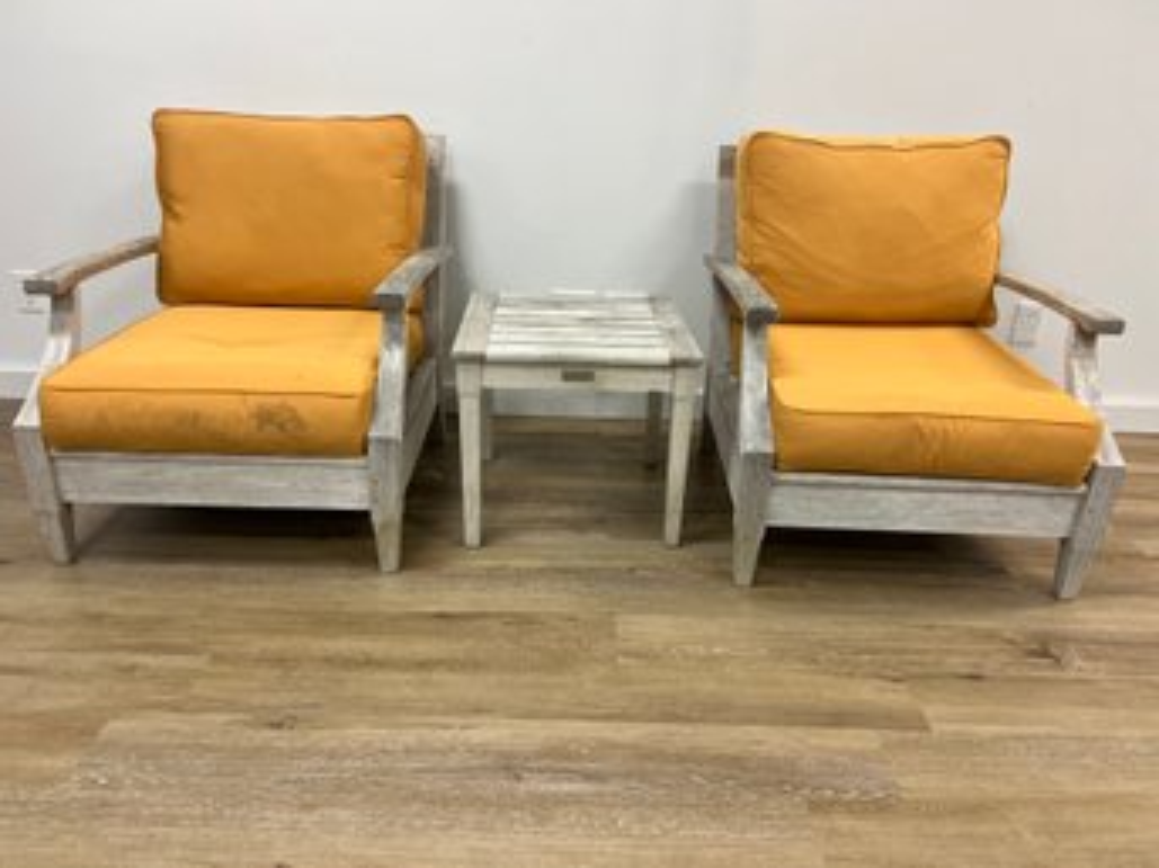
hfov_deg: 67.3
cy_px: 434
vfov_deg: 53.0
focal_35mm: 26
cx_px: 580
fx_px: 870
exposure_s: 1/60
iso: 80
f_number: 1.5
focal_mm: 5.7
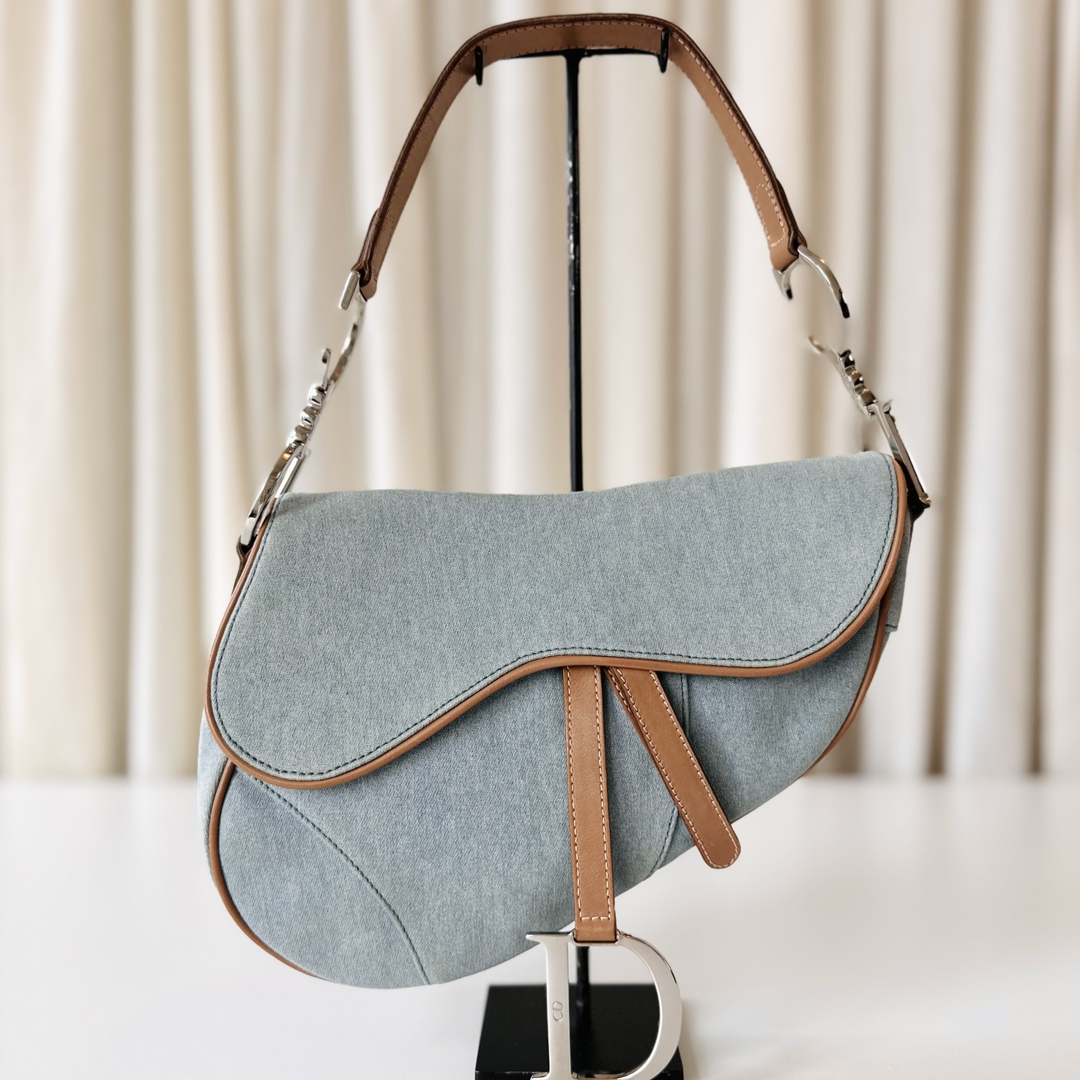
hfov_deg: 55.6
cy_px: 565
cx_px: 551
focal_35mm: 29
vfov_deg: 55.6
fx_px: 1024
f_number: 1.78
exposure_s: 1/100
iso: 64
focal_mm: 6.86
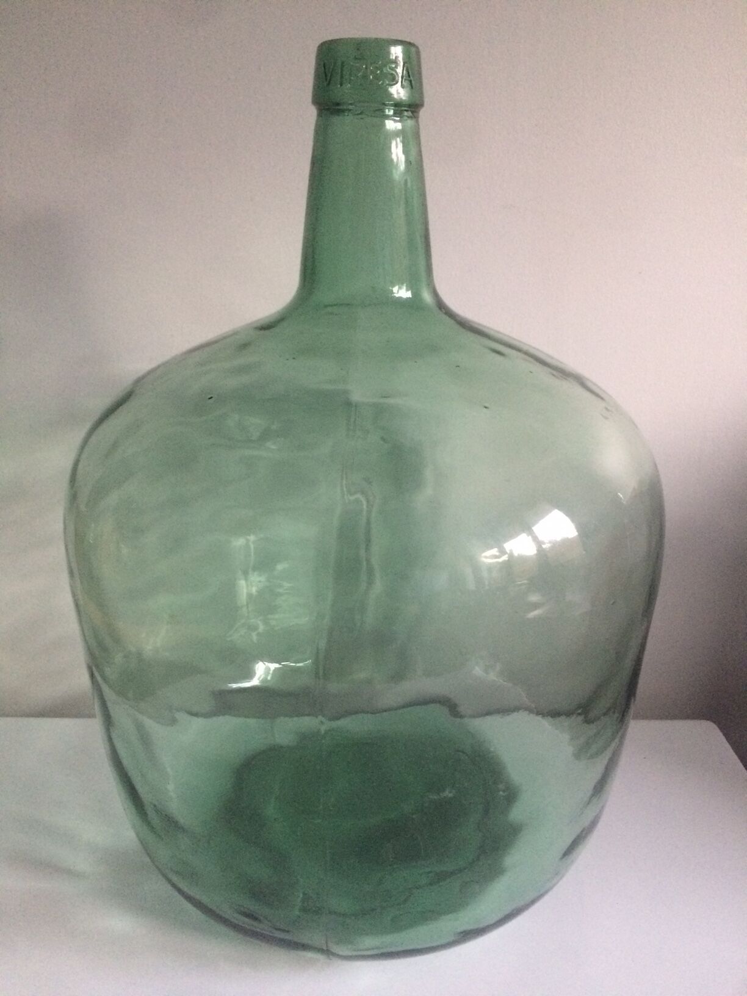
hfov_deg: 48.2
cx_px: 374
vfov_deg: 61.7
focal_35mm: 29
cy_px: 498
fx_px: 834
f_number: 2.2
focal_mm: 4.15
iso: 320
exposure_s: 1/33
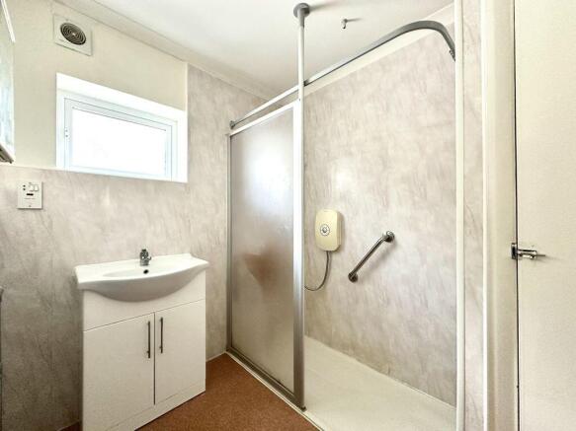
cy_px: 216
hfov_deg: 102.1
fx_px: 233
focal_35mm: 14
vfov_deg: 85.7
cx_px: 288
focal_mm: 2.22
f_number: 2.2
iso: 320
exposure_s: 1/60
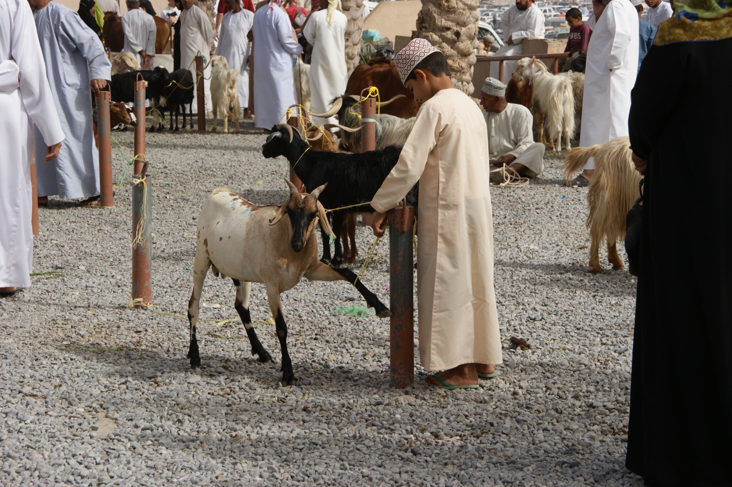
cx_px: 366
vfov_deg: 13.0
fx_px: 2133
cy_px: 244
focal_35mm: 105
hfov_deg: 19.5
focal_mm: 70
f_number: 9
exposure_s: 1/400
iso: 100
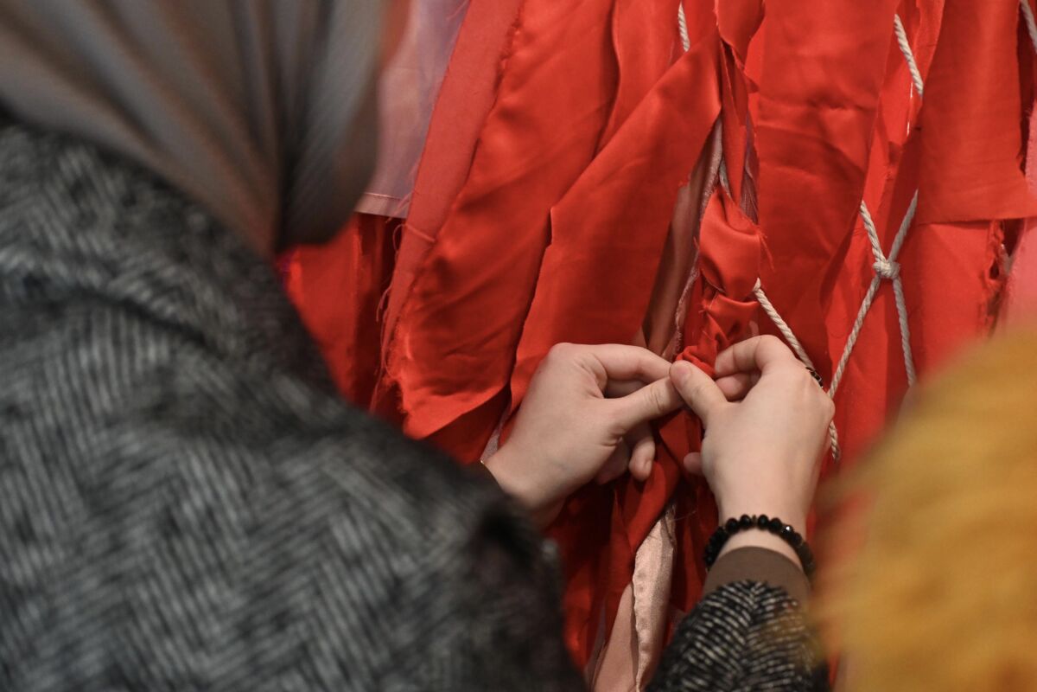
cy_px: 346
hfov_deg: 38.2
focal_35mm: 52
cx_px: 518
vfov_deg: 26.0
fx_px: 1498
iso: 3200
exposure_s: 1/250
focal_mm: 52
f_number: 3.2
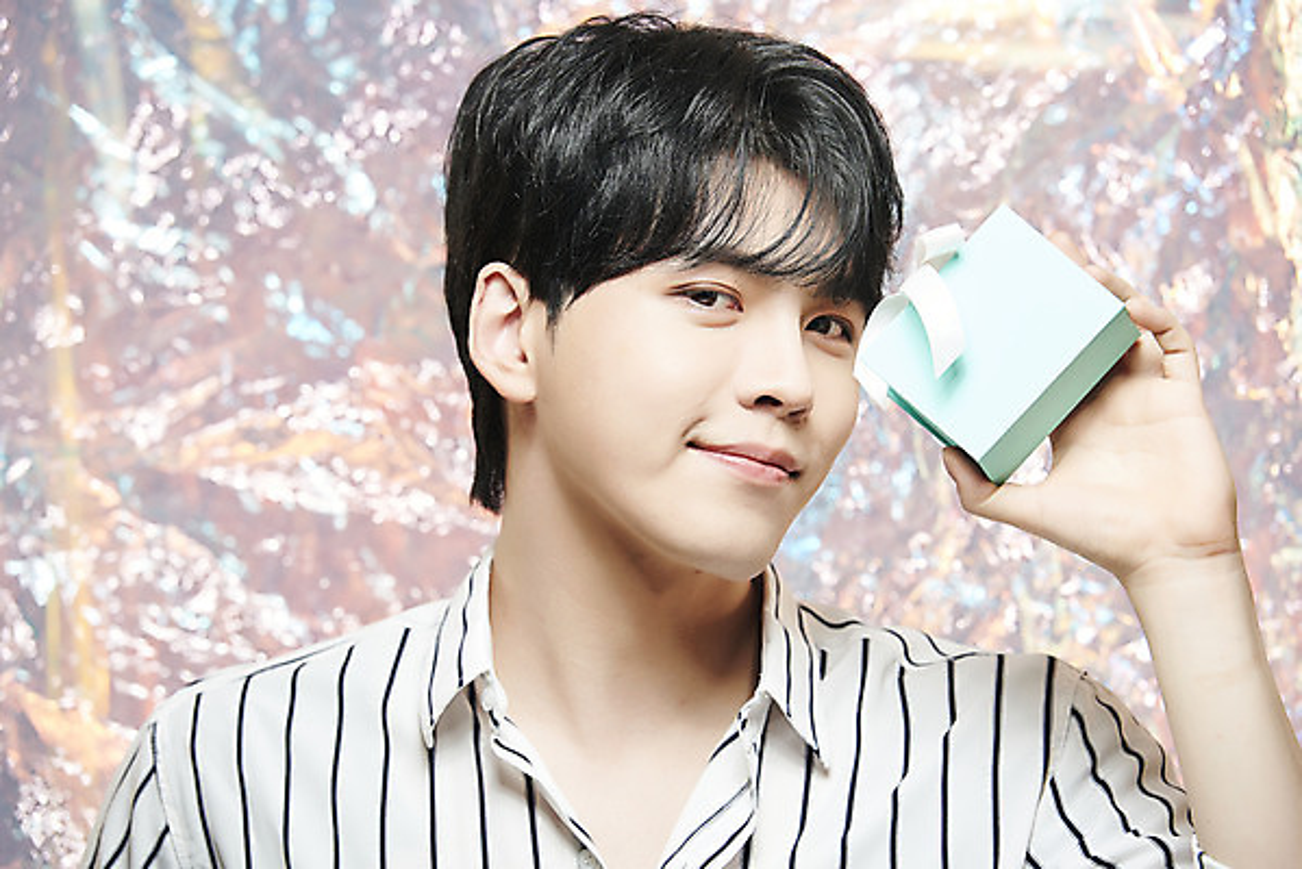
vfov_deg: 8.1
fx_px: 6151
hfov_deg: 12.1
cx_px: 651
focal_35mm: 170
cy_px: 434
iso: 64
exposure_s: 1/125
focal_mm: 170
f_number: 5.6
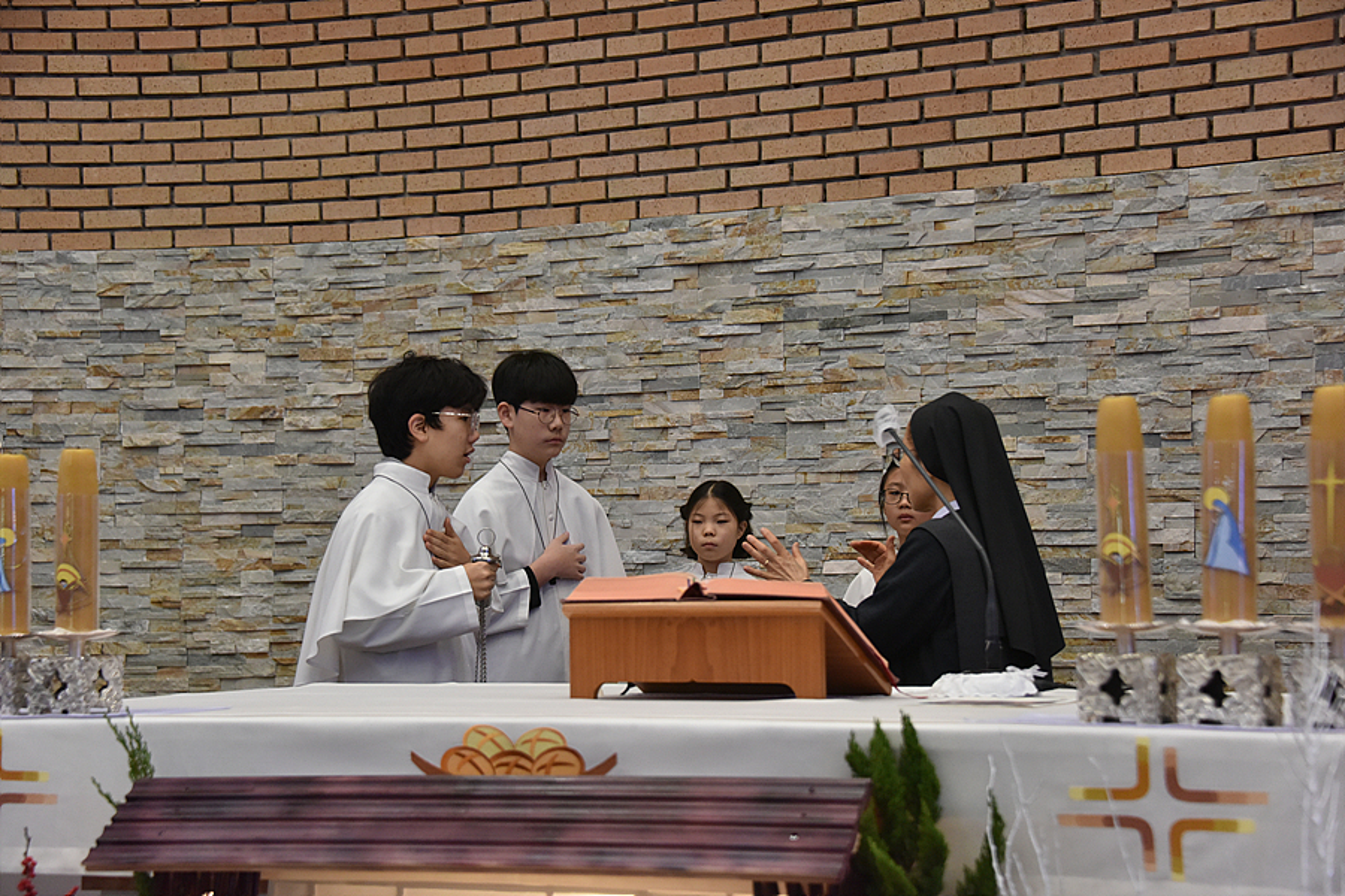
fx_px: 2428
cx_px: 672
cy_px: 448
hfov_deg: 31.0
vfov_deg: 20.9
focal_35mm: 65
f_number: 5
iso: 2200
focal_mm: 65
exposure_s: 1/125
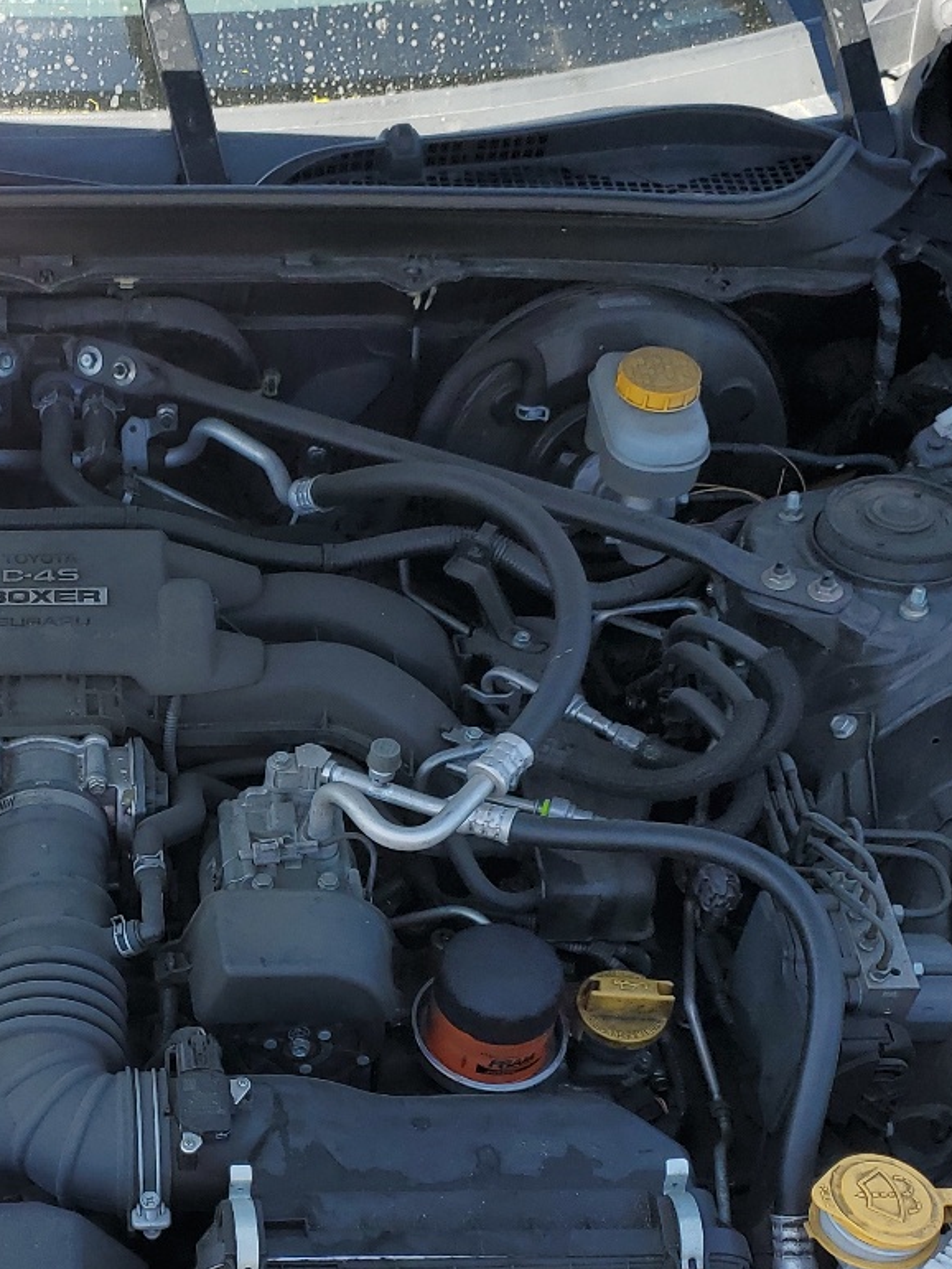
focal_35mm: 54
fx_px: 1979
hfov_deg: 26.0
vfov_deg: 35.0
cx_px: 51
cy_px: 903
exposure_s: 1/1000
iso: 50
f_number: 1.5
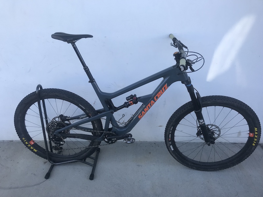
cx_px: 132
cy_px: 98
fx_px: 213
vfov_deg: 49.7
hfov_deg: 63.4
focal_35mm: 28
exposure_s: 1/346
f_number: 1.8
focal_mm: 3.99
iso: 20
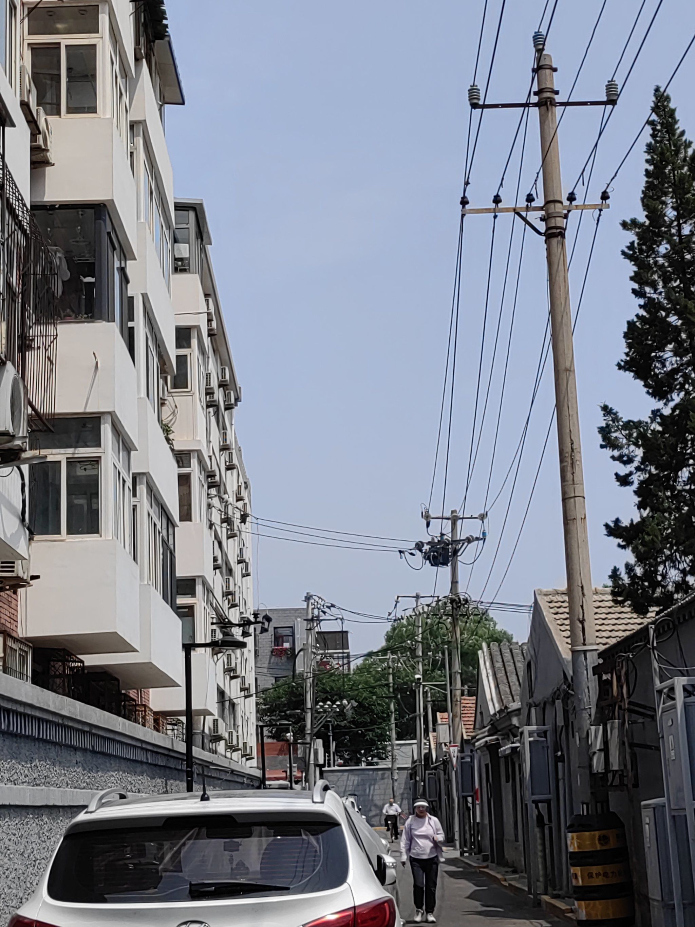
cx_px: 348
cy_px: 464
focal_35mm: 61
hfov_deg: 24.0
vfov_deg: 31.7
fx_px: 1633
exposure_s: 1/3333
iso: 50
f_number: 1.8
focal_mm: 5.54
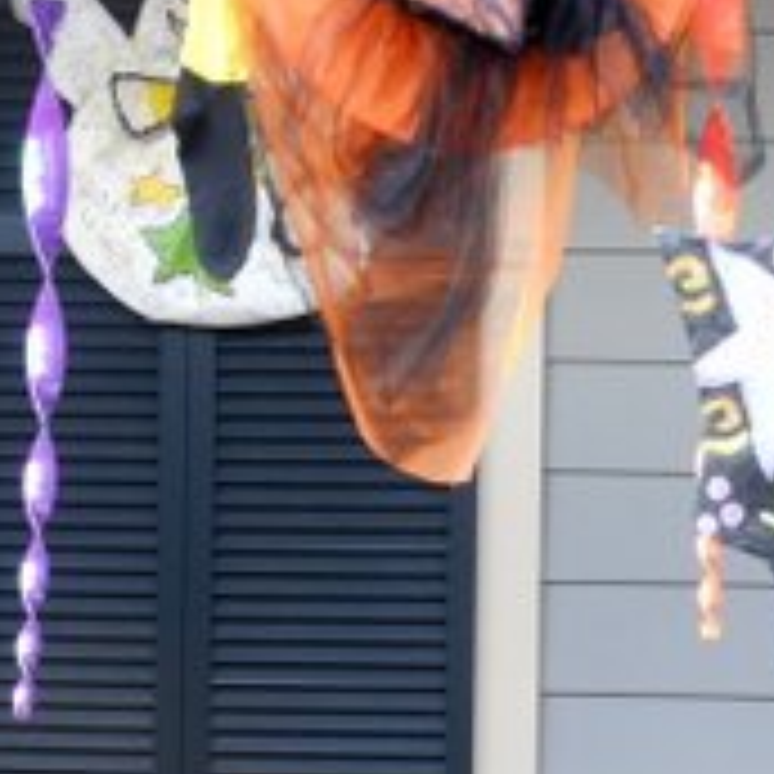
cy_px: 241
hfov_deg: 9.7
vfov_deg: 9.8
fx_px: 4503
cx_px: -189
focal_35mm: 178
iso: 200
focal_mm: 11.2
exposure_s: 1/30
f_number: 5
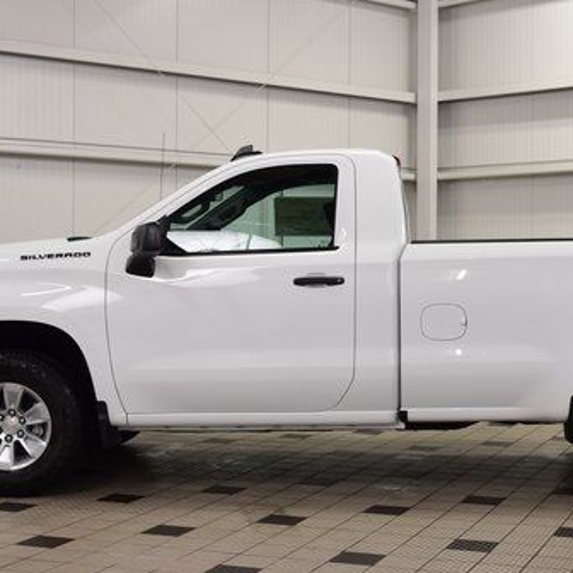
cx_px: 391
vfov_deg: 25.4
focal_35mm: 68
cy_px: 292
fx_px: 1273
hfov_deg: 25.2
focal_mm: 28
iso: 400
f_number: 7.1
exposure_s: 1/30
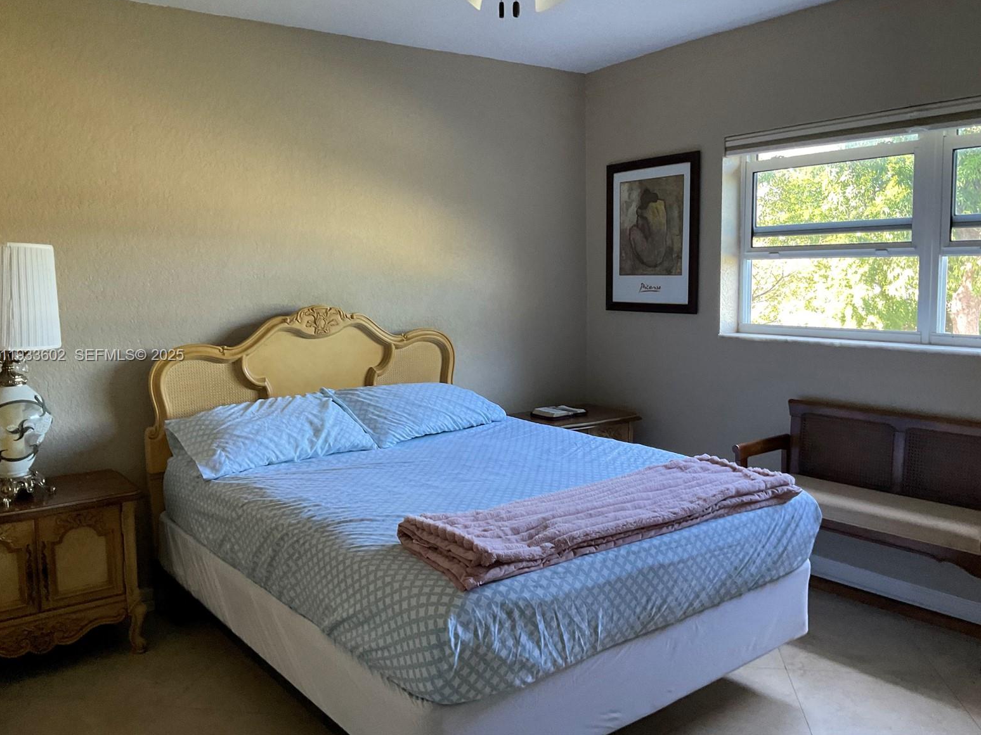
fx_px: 850
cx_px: 494
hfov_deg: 60.0
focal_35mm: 30
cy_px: 356
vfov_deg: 46.8
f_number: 1.8
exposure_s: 1/60
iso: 125
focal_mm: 3
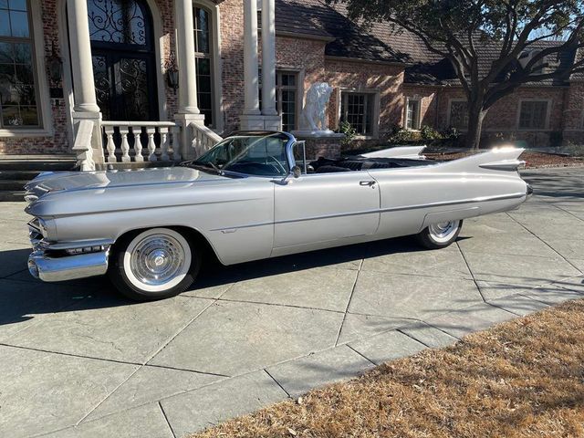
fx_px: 439
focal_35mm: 26
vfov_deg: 53.1
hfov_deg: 67.3
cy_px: 219
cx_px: 292
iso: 32
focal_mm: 5.1
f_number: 1.6
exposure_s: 1/2924
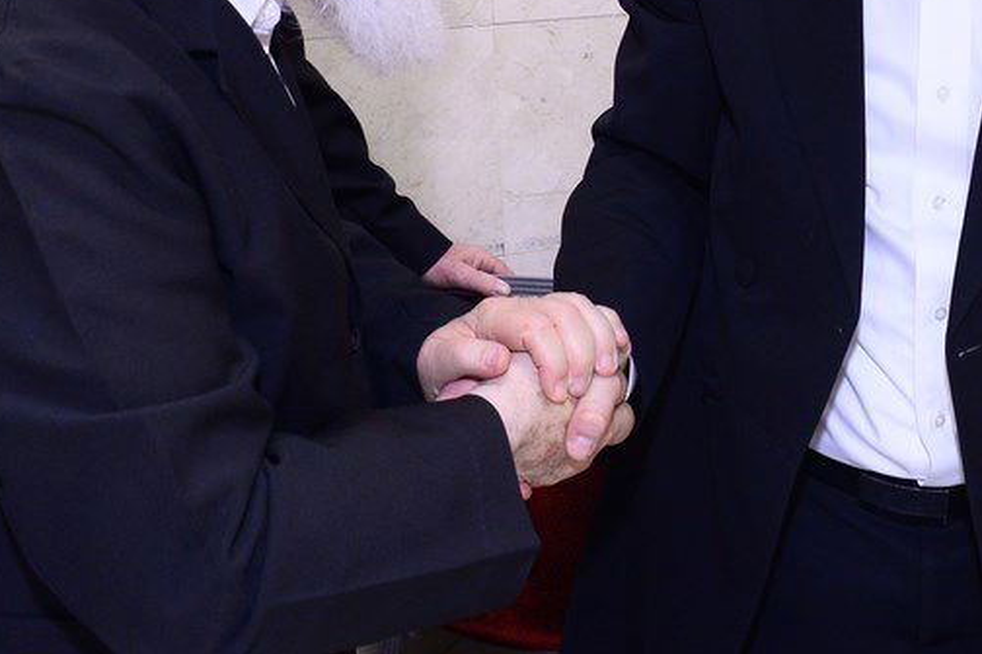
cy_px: -91
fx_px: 1746
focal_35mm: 64
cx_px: 579
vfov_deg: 20.1
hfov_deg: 31.3
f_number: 5.6
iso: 1600
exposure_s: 1/125
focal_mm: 28
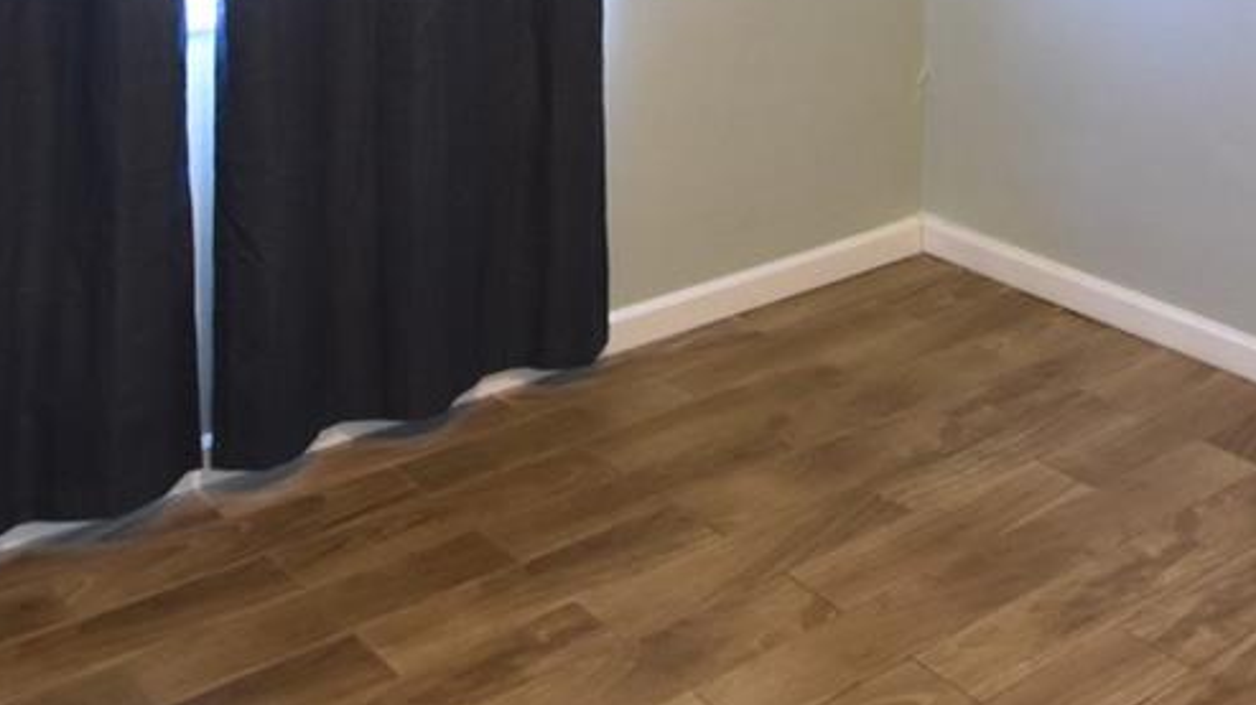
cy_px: -311
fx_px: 1698
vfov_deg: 20.5
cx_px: 897
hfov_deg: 39.8
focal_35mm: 51
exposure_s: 1/45
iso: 800
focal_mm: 10
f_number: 3.5
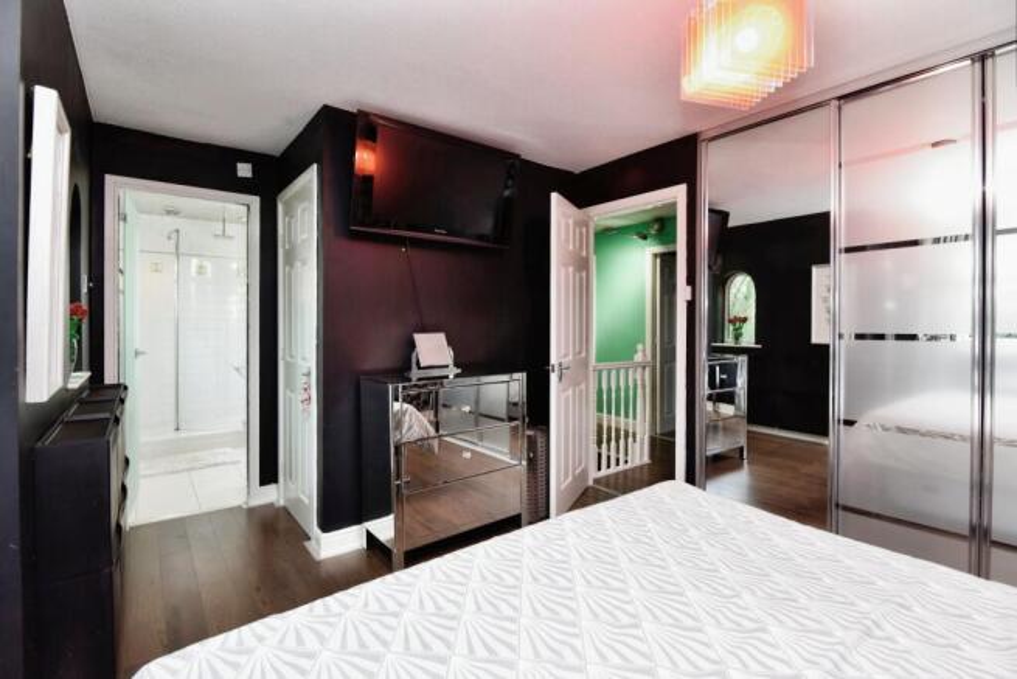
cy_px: 340
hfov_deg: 96.7
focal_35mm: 16
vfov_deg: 73.8
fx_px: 452
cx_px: 508
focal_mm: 16
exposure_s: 1/13
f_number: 6.3
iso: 640
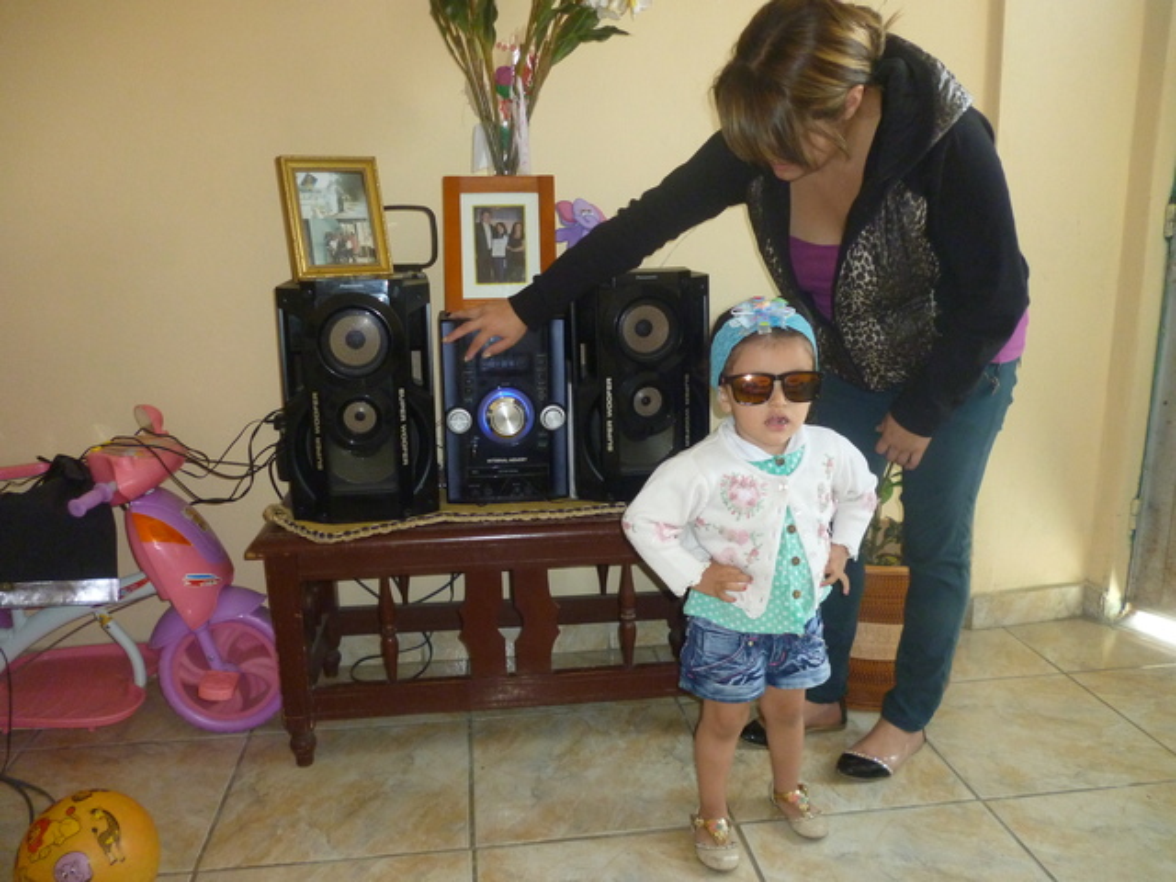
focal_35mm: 28
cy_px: 441
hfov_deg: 63.4
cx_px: 588
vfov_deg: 49.7
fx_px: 951
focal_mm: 5
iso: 250
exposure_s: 1/60
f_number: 3.1
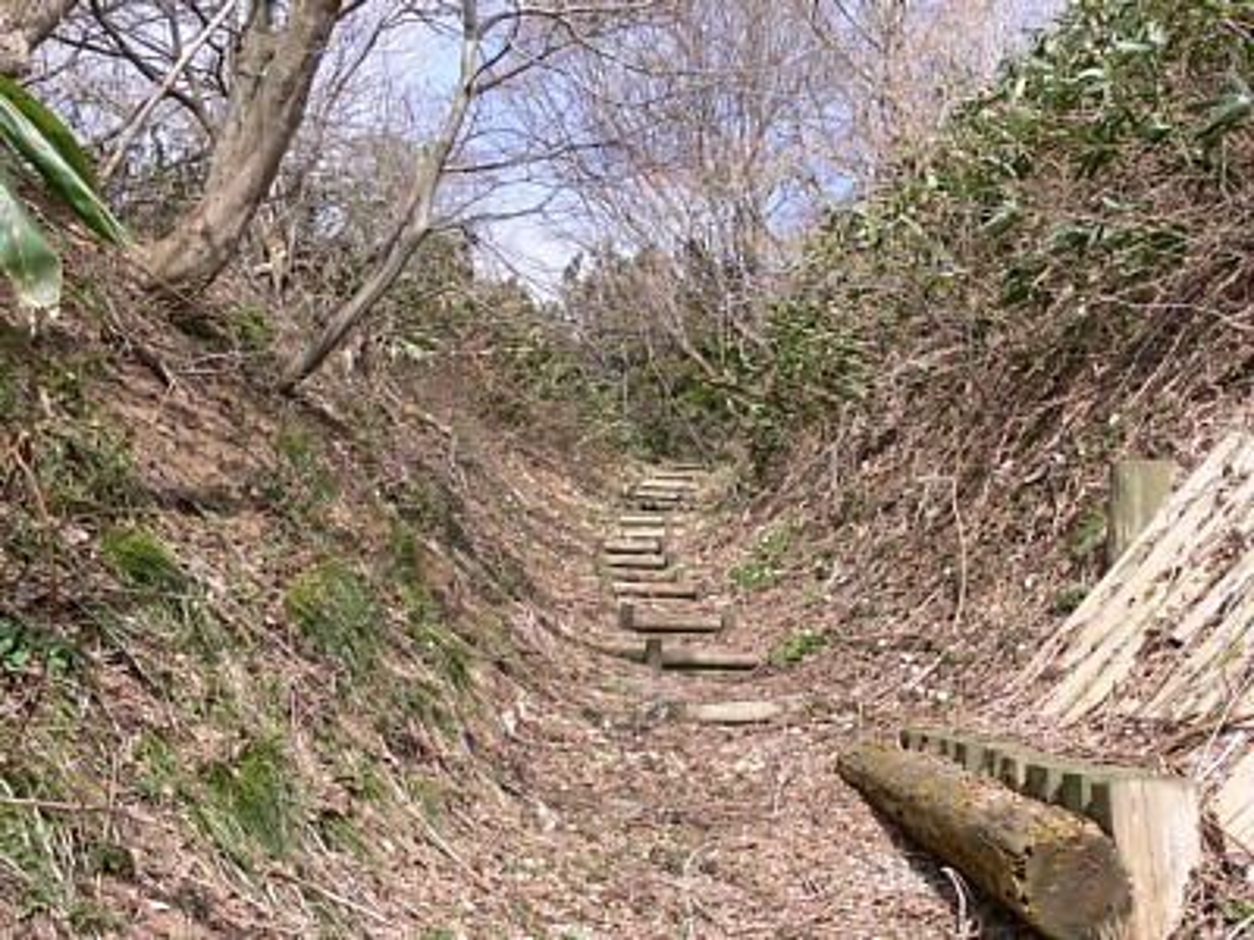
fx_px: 1268
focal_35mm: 35
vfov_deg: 40.7
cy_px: 470
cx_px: 627
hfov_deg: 52.6
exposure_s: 1/200
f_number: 5.6
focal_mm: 7.4
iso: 80
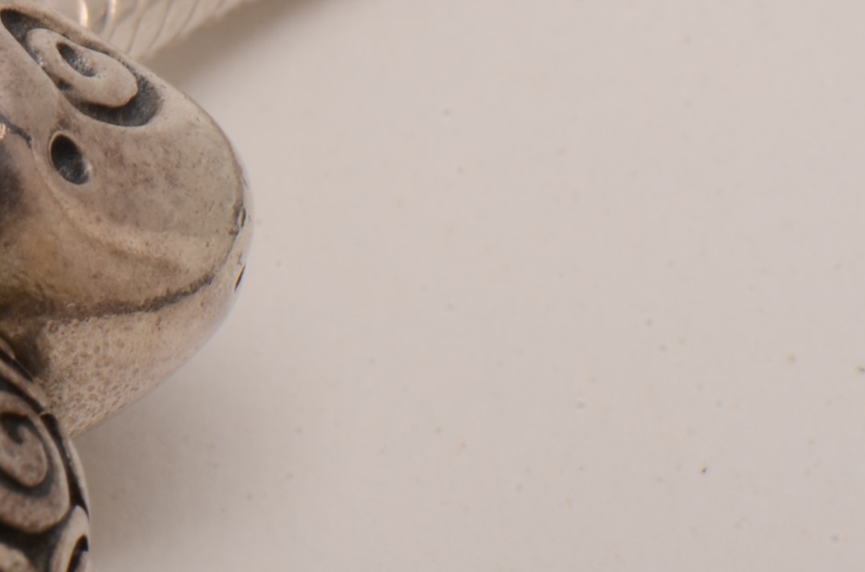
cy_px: 185
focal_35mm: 313
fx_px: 7509
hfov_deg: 6.6
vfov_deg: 4.4
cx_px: 141
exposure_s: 1/160
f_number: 29
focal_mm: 85
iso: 100
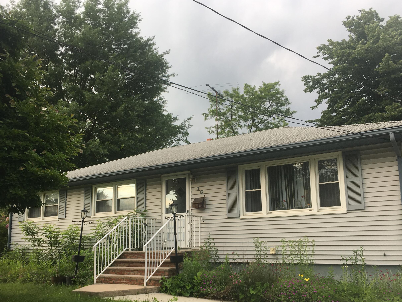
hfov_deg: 51.3
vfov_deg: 39.5
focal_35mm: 36
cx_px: 190
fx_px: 418
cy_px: 176
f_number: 2.2
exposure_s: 1/331
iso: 25
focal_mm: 4.15
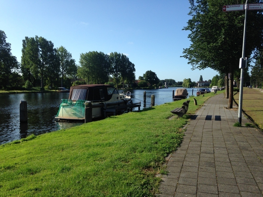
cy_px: 98
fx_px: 251
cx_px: 132
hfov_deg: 55.4
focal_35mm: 33
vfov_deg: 42.9
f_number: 2.4
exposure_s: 1/1323
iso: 50
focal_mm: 4.12
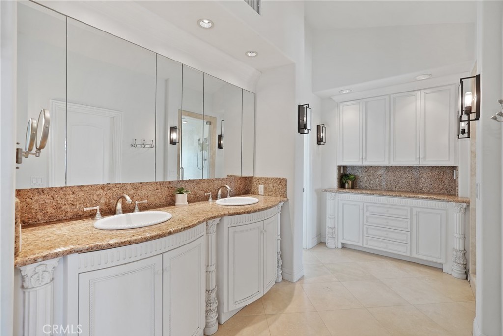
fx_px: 224
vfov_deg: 73.8
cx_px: 252
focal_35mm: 16
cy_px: 168
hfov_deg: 96.7
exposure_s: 1/15
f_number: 4
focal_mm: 16
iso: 320
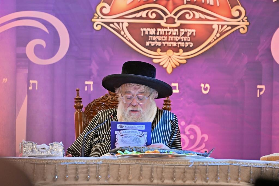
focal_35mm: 300
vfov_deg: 4.6
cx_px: 140
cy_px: 93
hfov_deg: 6.9
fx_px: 2324
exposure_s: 1/125
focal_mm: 200
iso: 640
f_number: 2.8
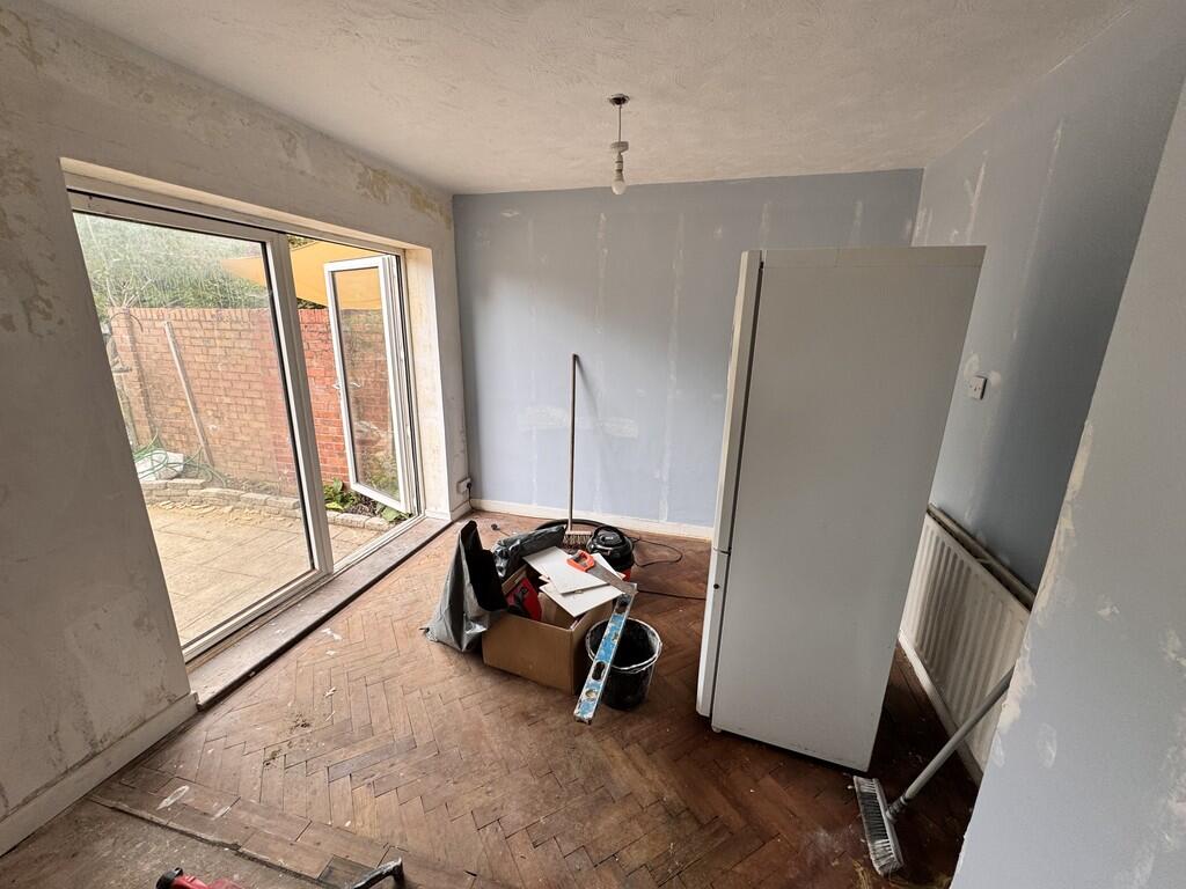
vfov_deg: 85.7
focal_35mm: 14
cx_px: 593
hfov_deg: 102.1
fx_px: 480
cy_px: 444
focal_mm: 2.22
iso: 50
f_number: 2.2
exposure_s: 1/99
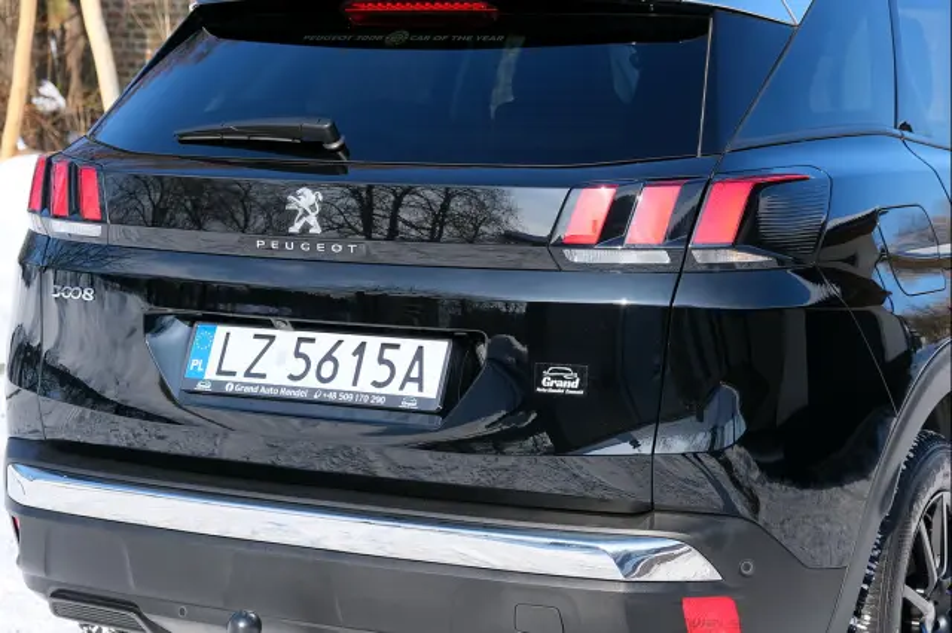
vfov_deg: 16.4
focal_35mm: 83
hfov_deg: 24.5
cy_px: 316
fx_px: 2194
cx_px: 476
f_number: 5.6
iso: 320
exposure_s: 1/450
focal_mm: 55
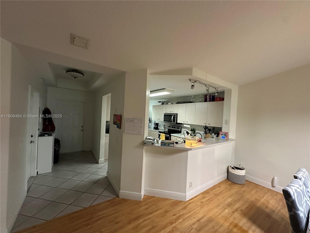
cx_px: 155
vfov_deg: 85.7
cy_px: 116
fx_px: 125
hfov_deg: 102.1
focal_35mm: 14
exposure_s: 1/60
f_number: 2.2
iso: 800
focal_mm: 2.22
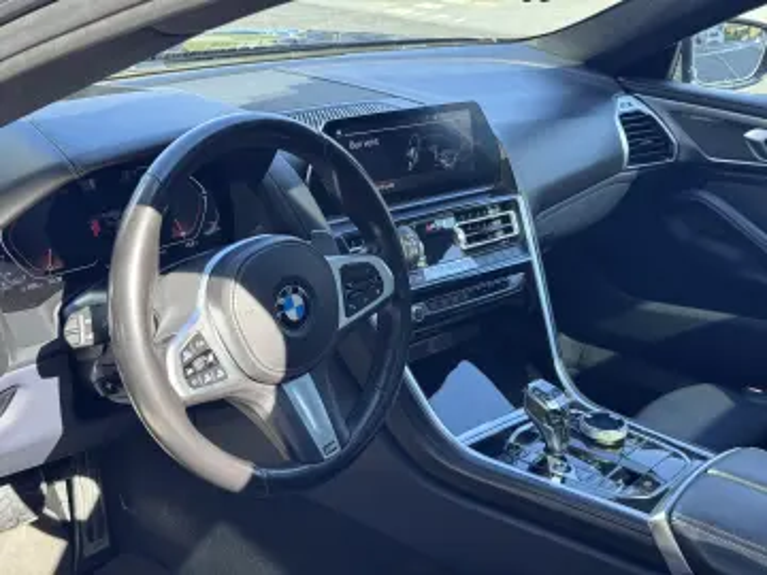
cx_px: 384
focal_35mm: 48
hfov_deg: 39.7
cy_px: 288
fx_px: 1064
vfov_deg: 30.3
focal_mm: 6.76
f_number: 1.78
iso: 50
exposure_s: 1/165
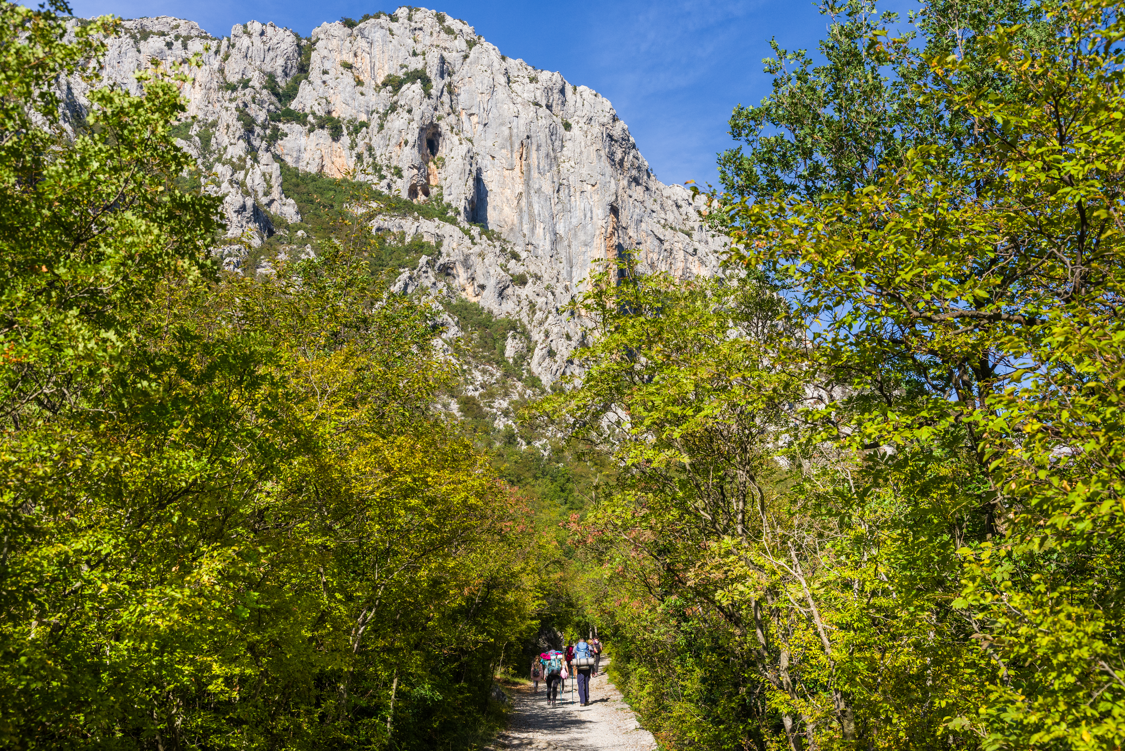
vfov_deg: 36.0
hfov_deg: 51.9
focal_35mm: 37
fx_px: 1157
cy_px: 376
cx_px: 562
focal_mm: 37
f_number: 8
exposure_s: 1/640
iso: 800
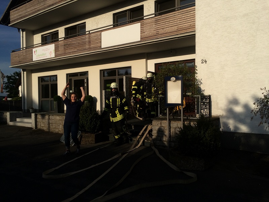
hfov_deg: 61.7
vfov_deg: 48.2
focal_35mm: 29
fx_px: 225
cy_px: 101
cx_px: 134
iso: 32
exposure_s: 1/2933
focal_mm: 4.15
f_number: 2.2
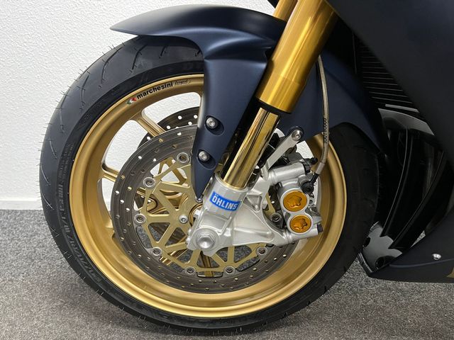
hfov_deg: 67.3
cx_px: 227
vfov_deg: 53.1
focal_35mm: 26
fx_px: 341
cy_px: 170
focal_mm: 5.1
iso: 500
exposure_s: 1/33
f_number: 1.6
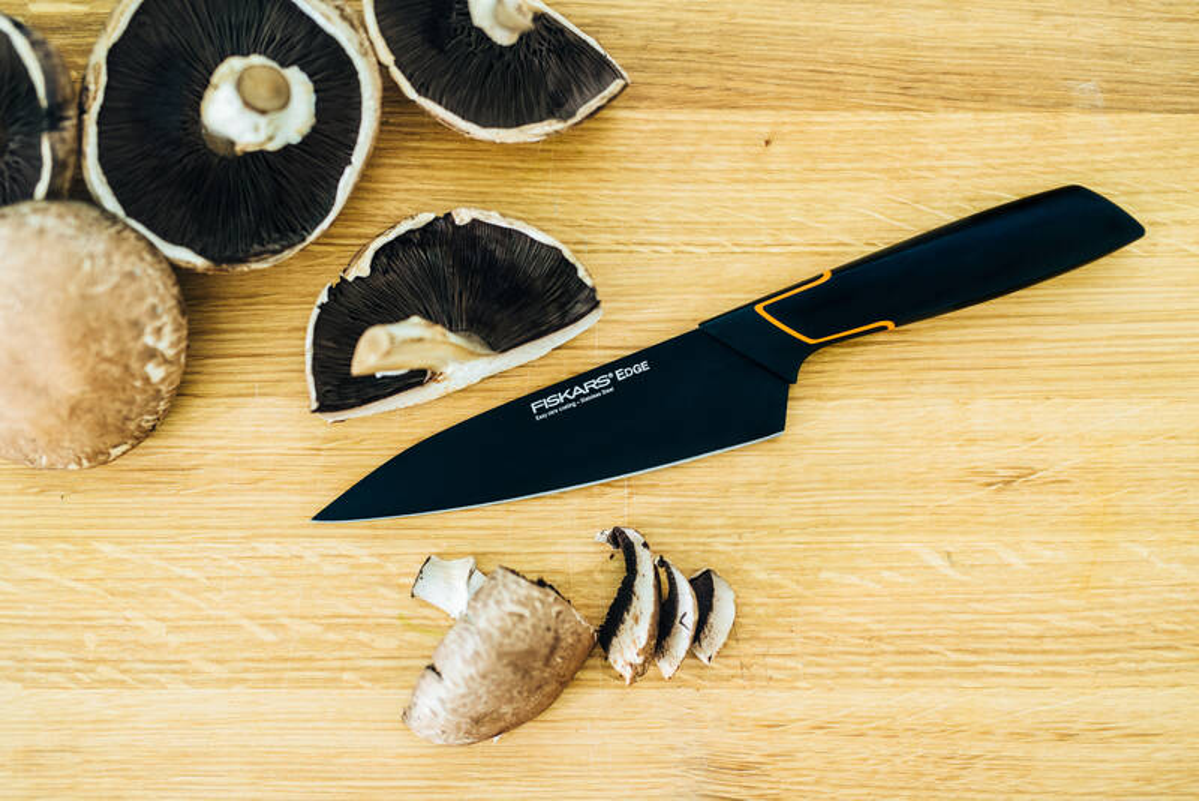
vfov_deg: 27.0
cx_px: 600
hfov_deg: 39.6
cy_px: 400
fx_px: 1666
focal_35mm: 50
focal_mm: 50
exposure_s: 1/100
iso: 500
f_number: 2
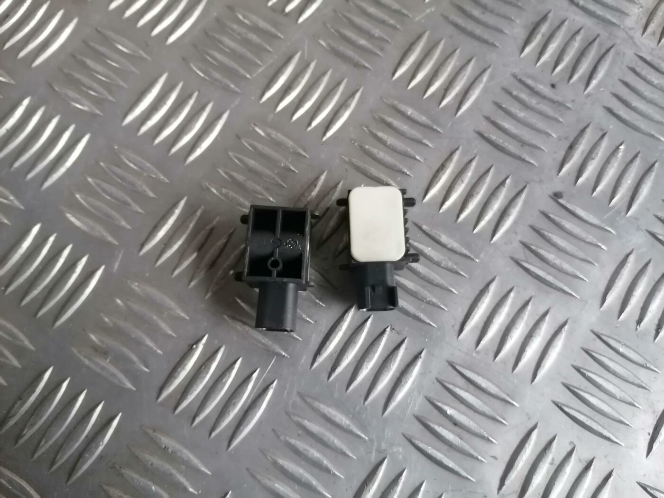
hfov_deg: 65.3
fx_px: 518
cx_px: 332
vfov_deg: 51.4
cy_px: 249
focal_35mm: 27
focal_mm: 4.75
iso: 500
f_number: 1.8
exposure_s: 1/25
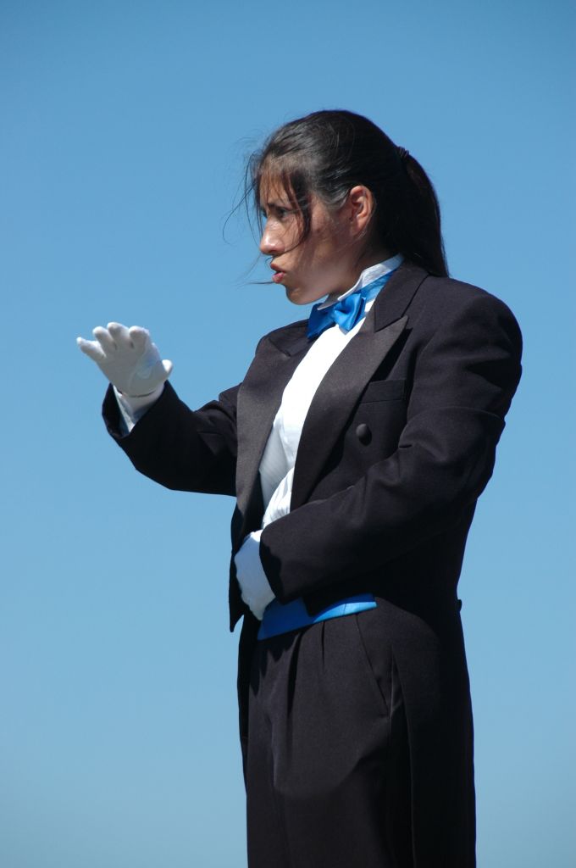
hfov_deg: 4.6
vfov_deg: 6.9
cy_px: 434
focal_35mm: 300
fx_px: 7219
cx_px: 288
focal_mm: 200
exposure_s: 1/800
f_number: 7.1
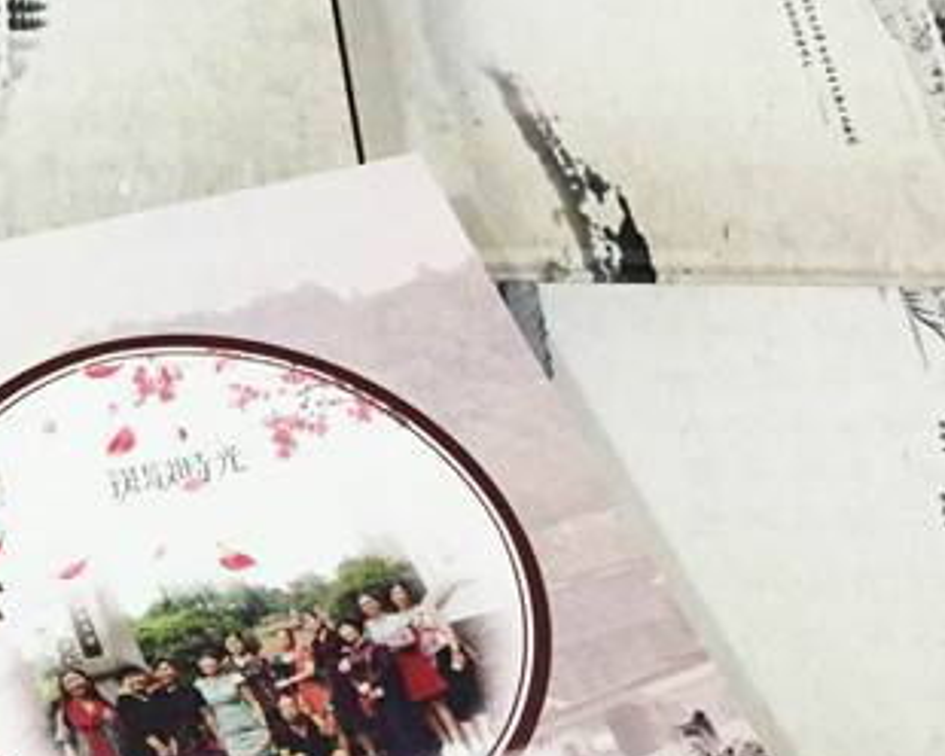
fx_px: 2014
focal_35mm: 72
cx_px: -189
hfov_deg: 24.0
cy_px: 823
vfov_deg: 20.3
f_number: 2.2
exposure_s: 1/33
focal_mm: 4.15
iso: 200
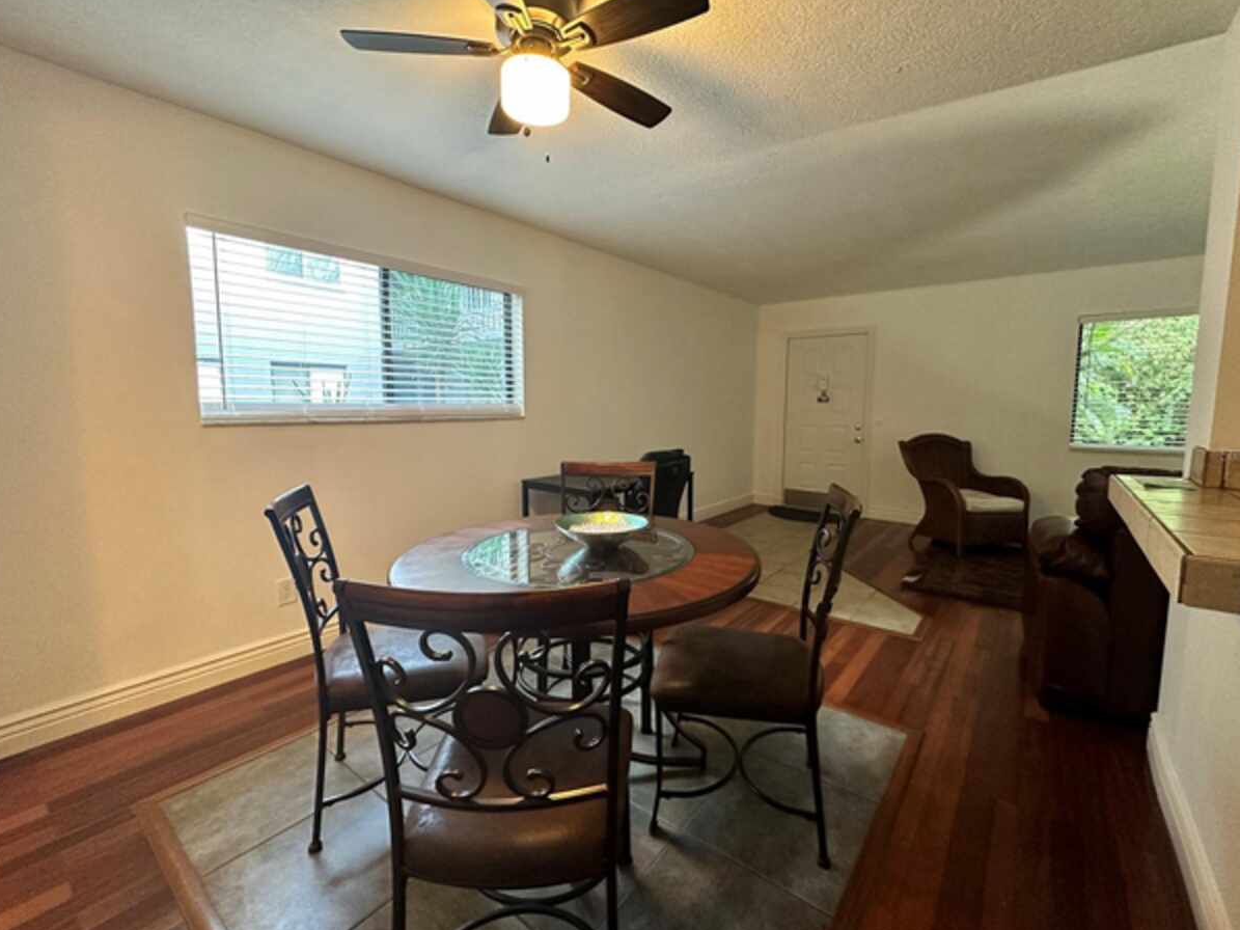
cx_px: 634
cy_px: 454
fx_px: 537
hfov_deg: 98.2
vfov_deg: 81.7
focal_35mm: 15
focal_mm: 2.22
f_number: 2.2
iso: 500
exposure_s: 1/60
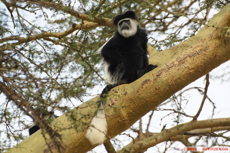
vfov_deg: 3.0
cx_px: 115
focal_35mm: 450
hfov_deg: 4.6
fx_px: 2872
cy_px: 76
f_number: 7.1
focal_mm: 300
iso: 800
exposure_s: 1/800
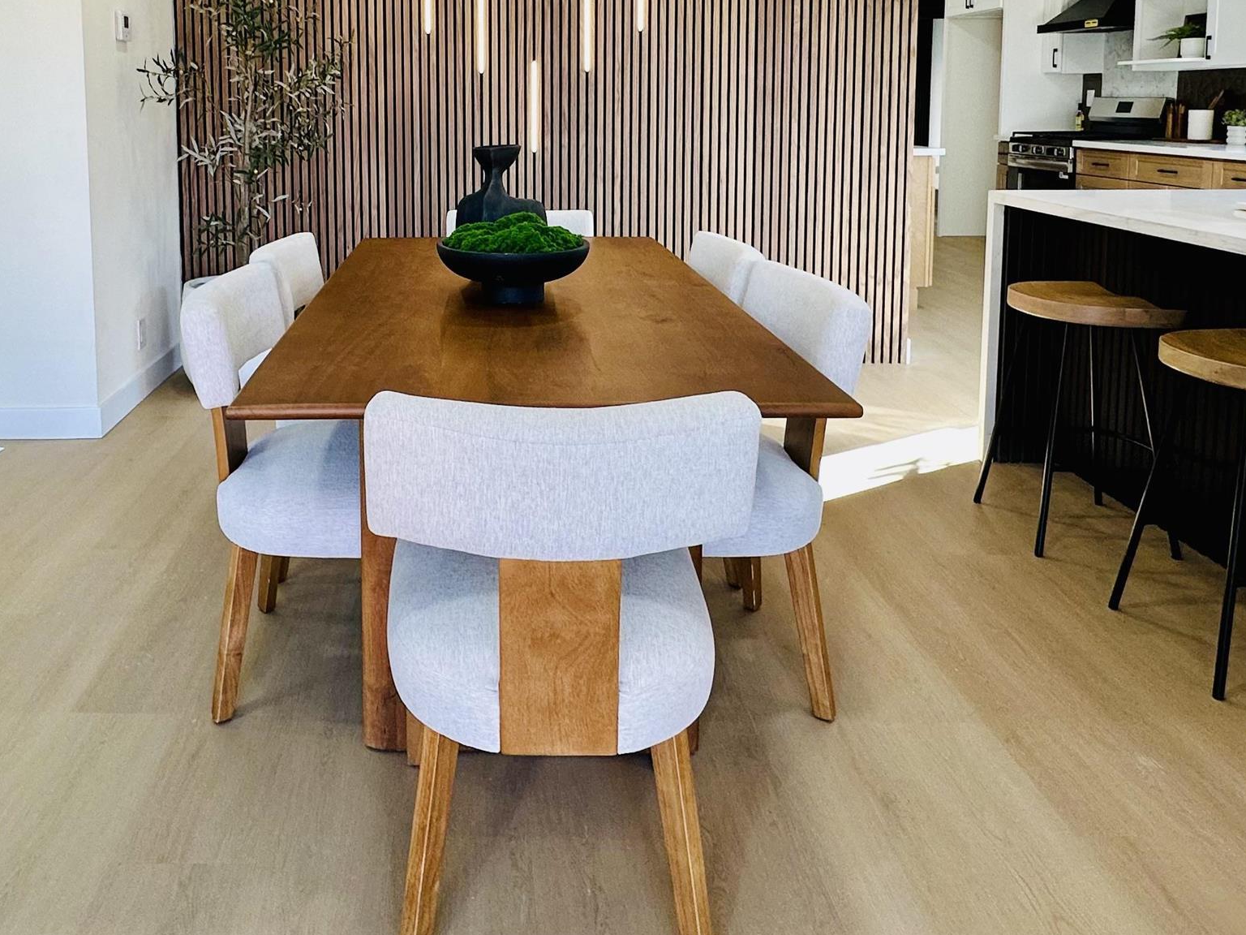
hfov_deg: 62.4
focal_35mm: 28
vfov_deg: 47.1
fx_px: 1008
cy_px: 187
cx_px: 453
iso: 125
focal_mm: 2.22
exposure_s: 1/120
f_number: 2.2
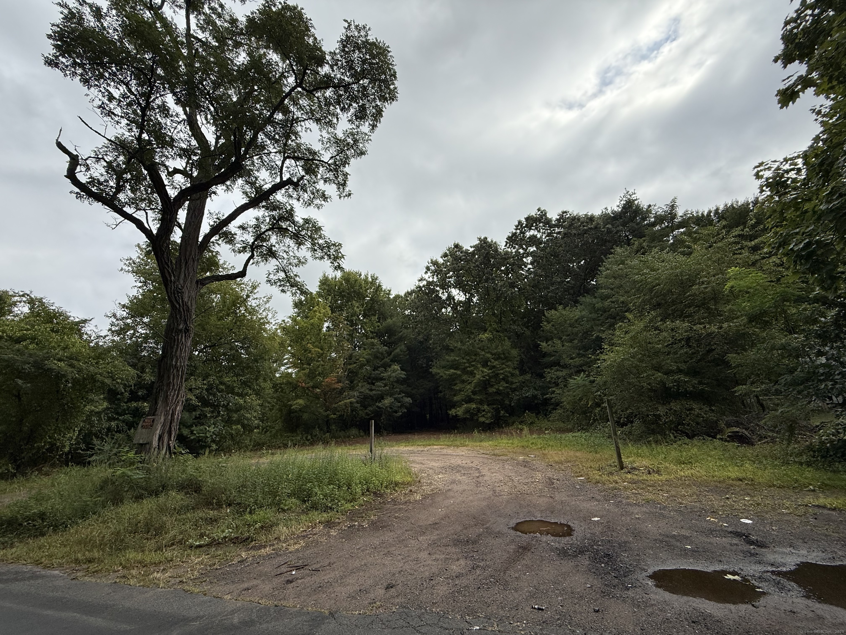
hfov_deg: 102.1
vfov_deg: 85.7
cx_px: 423
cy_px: 318
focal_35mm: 14
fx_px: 342
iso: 50
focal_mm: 2.22
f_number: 2.2
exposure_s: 1/1961
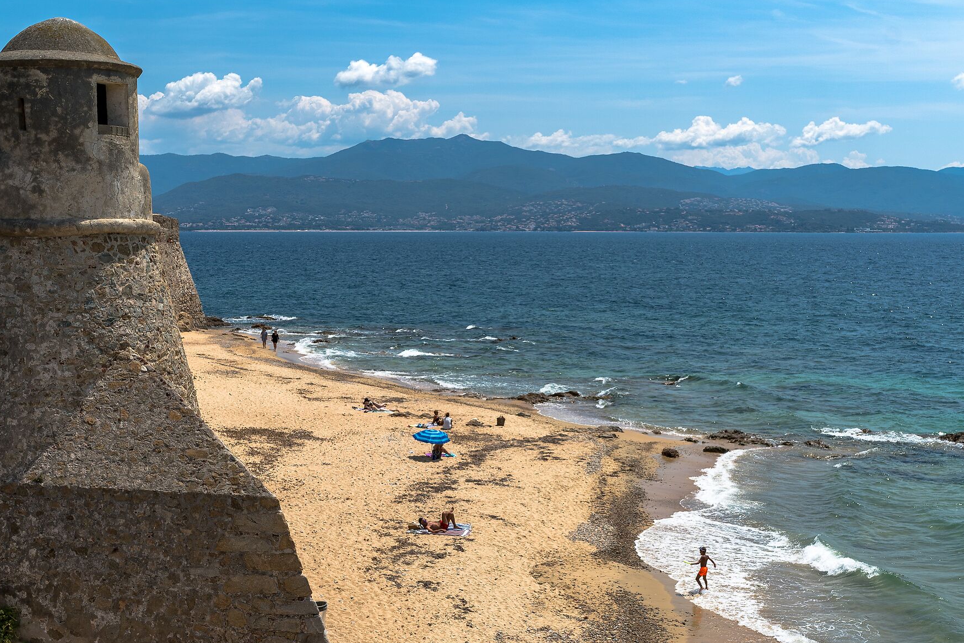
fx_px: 1285
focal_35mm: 48
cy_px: 392
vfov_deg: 28.0
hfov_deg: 41.1
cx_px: 507
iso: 125
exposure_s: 1/1000
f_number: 5.6
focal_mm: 35
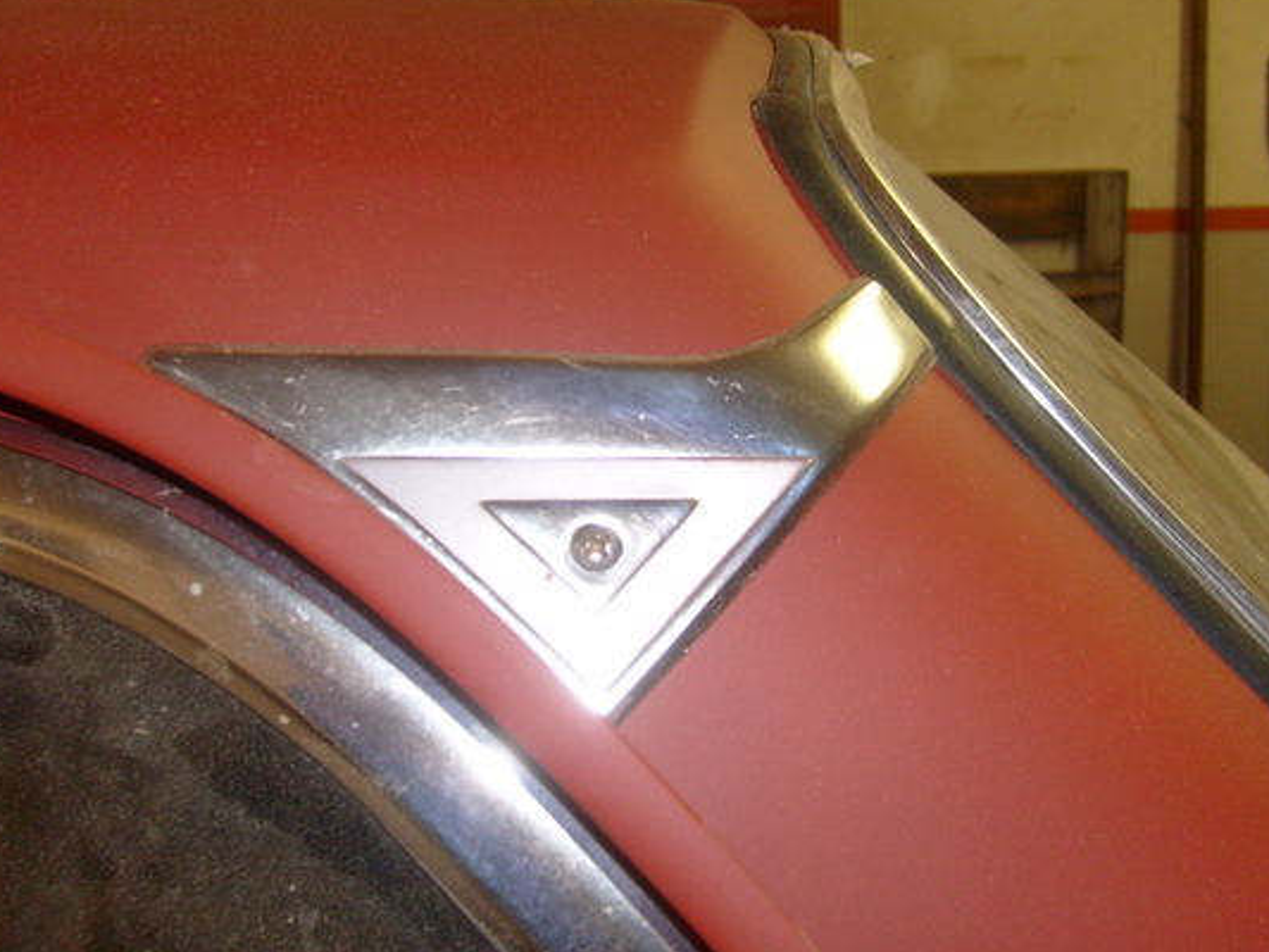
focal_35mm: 42
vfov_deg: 34.4
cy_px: 459
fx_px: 1540
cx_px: 669
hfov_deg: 44.8
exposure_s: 1/45
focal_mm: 5.8
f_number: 2.8
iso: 100
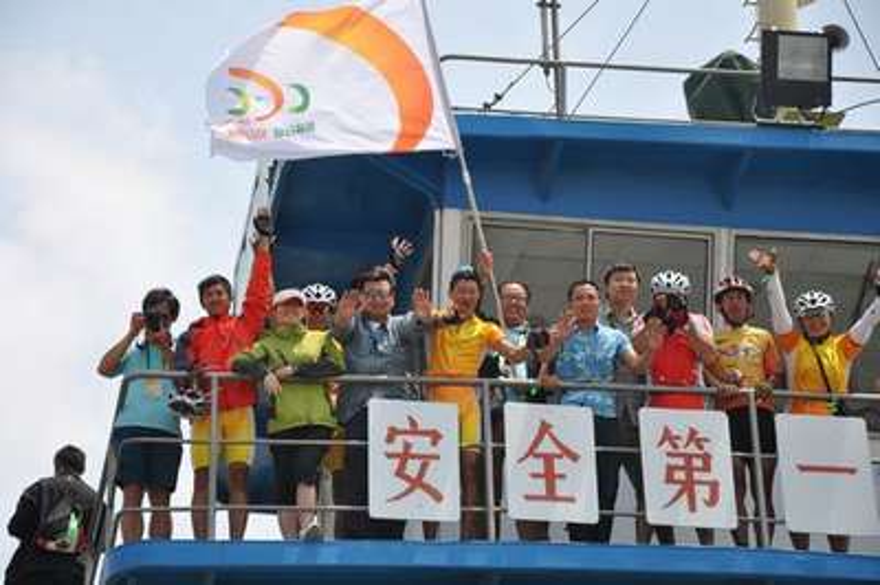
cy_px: 292
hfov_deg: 17.1
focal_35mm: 120
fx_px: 2931
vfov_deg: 11.4
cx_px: 440
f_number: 6.3
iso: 200
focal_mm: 80
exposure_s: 1/640
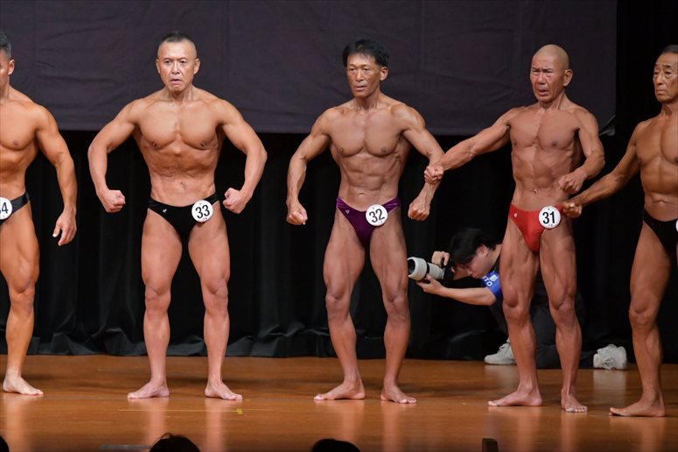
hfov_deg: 7.2
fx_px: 5365
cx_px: 339
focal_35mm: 285
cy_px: 226
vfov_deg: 4.8
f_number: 5.6
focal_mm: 190
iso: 5000
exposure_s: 1/400
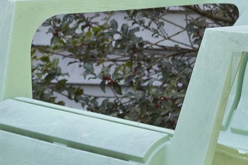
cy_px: -130
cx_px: -136
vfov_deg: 5.0
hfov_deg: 7.5
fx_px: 1853
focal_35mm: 269
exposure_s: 1/200
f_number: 4.5
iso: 250
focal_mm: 42
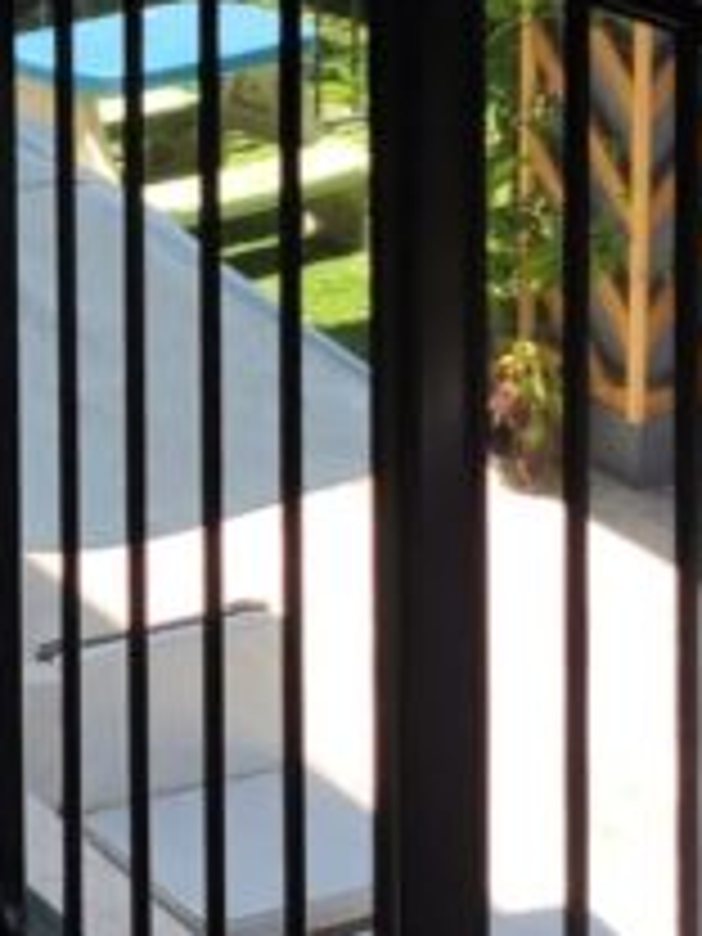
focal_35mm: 128
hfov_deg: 11.2
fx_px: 3461
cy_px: -558
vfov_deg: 14.2
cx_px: -333
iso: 40
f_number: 1.8
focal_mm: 5.4
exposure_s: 1/399
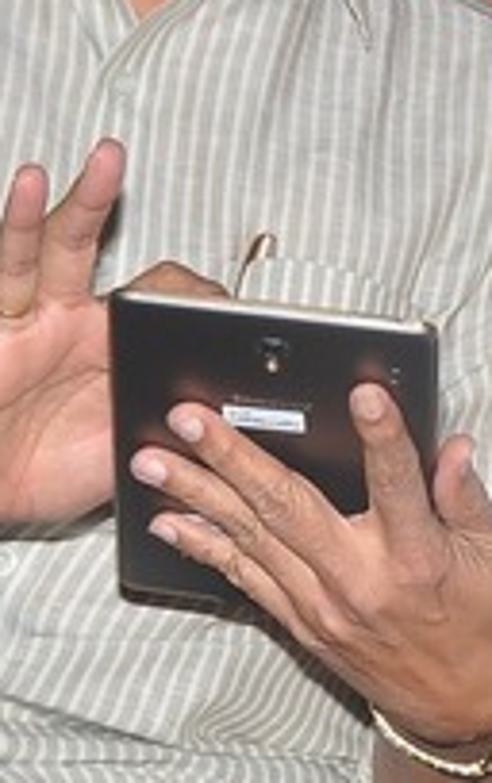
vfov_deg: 5.4
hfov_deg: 3.4
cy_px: 259
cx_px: 719
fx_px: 8322
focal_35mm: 389
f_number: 5.6
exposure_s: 1/125
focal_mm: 65
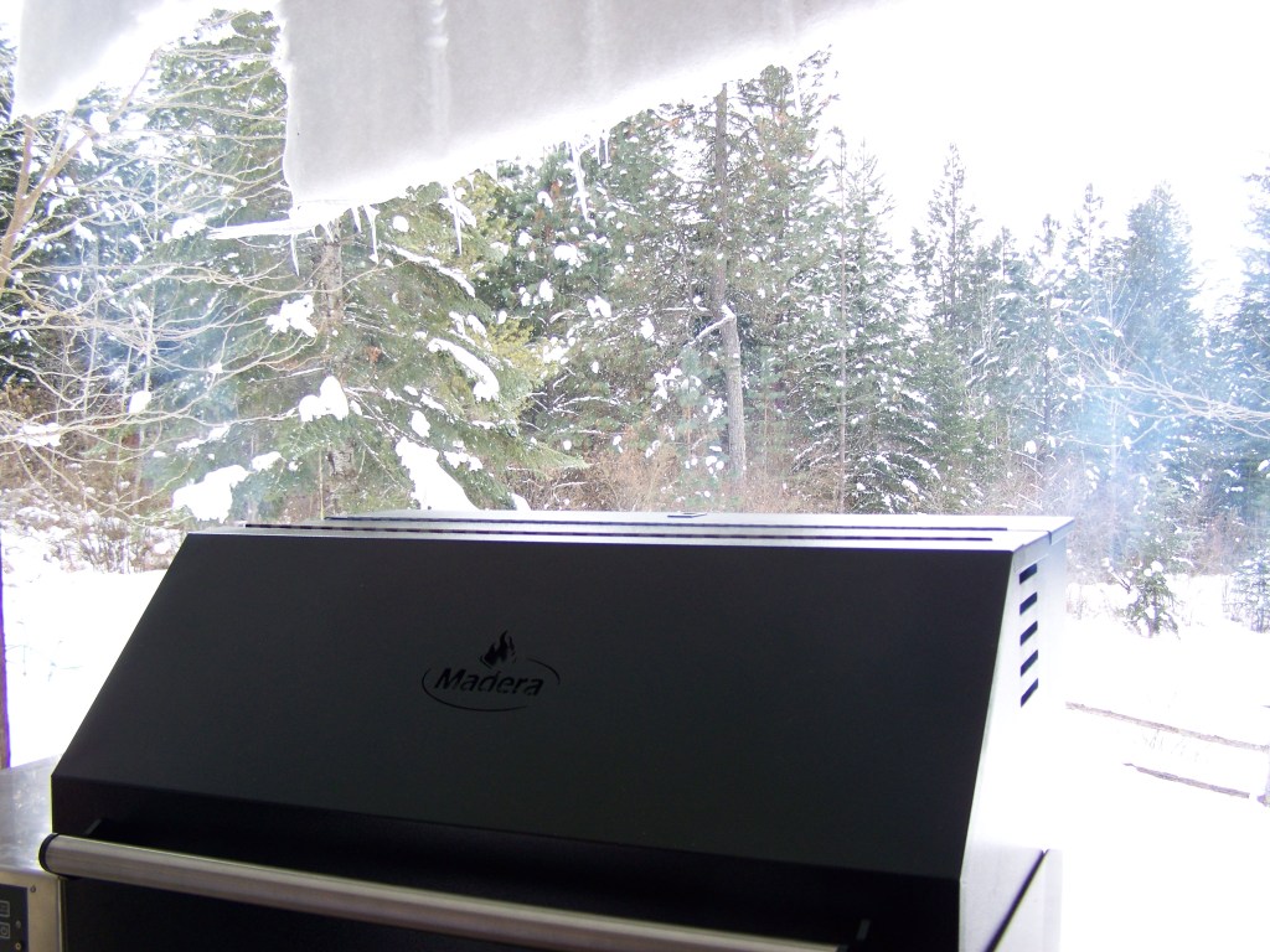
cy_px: 476
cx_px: 635
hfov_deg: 49.0
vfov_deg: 37.7
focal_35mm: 38
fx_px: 1394
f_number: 2.8
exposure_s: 1/60
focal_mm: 6.3
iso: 64
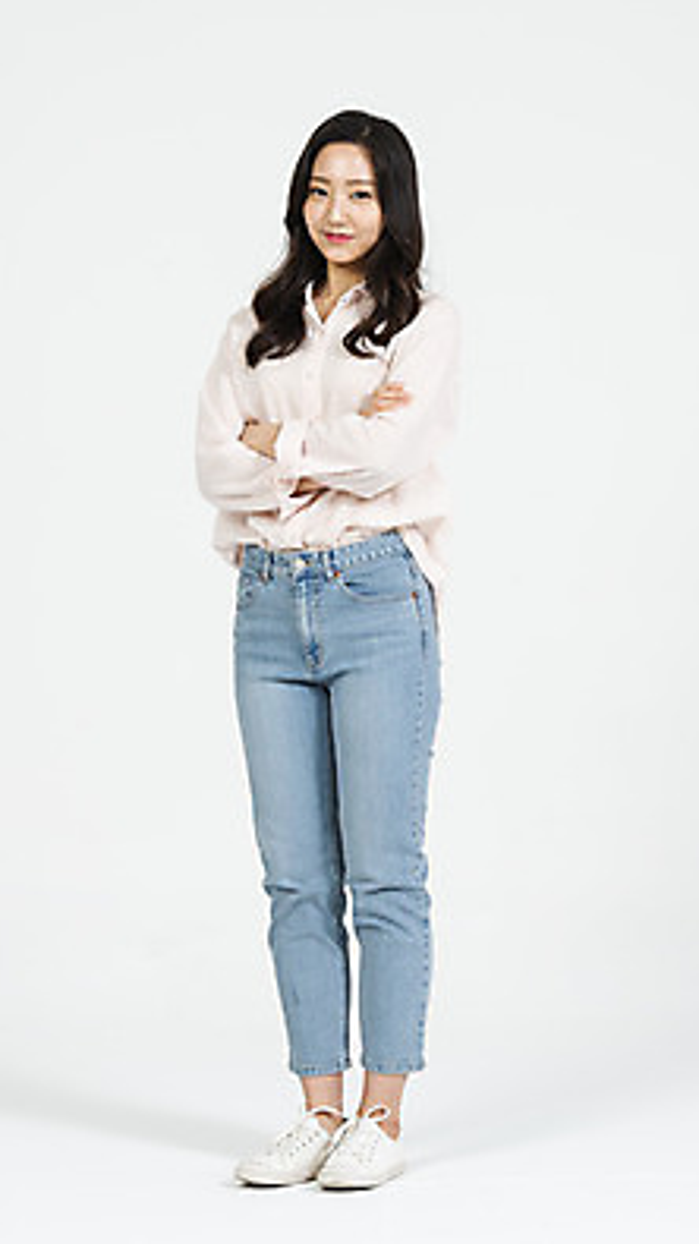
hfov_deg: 11.6
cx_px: 320
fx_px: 3429
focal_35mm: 104
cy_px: 617
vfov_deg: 20.6
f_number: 14
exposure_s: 1/125
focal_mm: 98
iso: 100
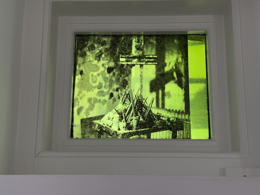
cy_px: 98
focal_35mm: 48
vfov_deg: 30.3
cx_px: 130
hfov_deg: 39.7
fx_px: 361
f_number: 1.78
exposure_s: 1/50
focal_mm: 6.86
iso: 50
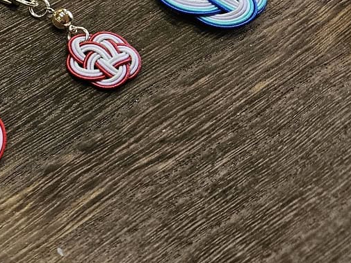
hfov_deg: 21.2
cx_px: -126
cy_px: -22
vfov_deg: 17.4
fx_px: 832
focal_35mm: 82
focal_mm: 5.4
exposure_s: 1/120
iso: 200
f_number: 1.8
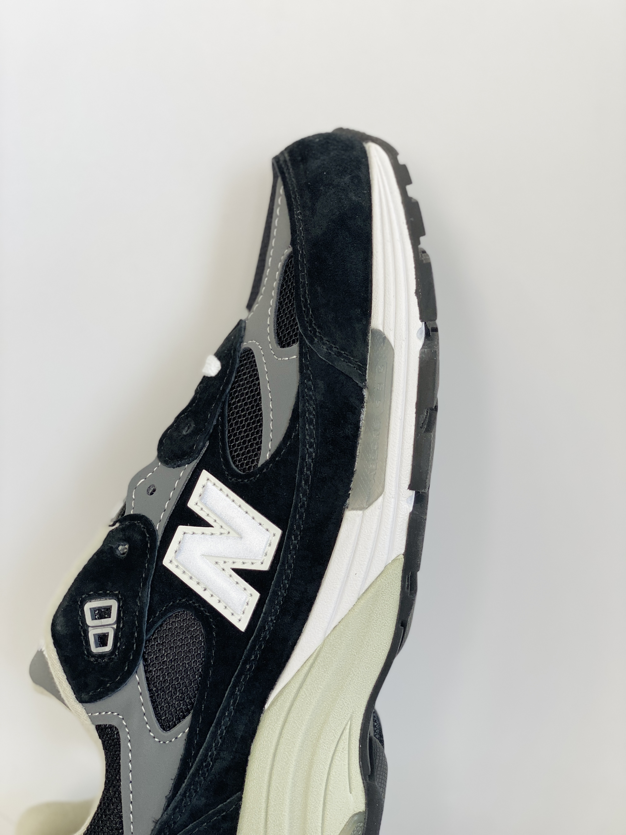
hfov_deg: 28.0
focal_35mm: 52
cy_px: 418
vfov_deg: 36.8
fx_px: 1254
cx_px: 313
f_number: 2
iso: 64
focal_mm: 6
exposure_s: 1/100
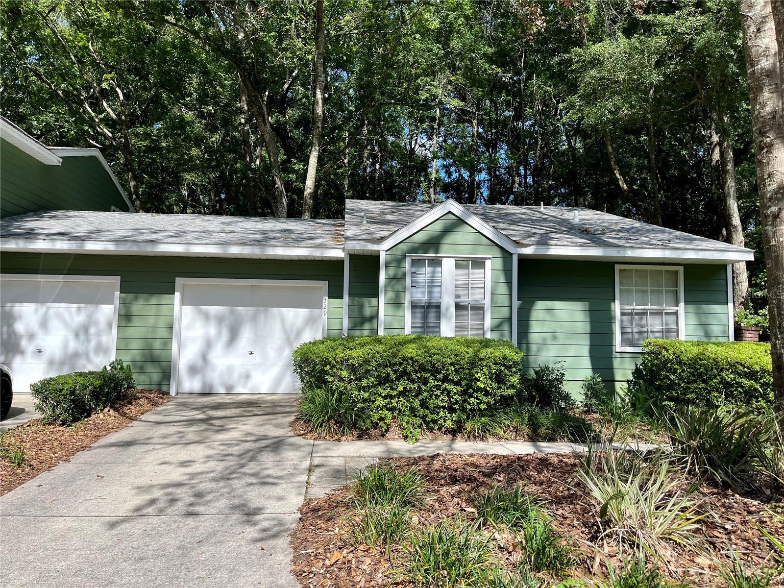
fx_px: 589
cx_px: 392
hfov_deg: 67.3
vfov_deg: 53.1
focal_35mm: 26
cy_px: 294
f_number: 1.6
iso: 50
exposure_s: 1/2463
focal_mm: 5.1
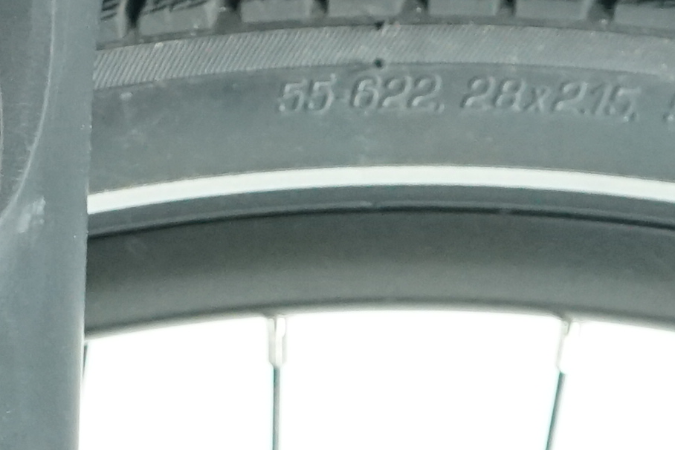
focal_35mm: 218
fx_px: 4089
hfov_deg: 9.3
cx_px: -113
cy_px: 356
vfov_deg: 6.3
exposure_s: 1/200
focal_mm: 33
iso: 2500
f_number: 4
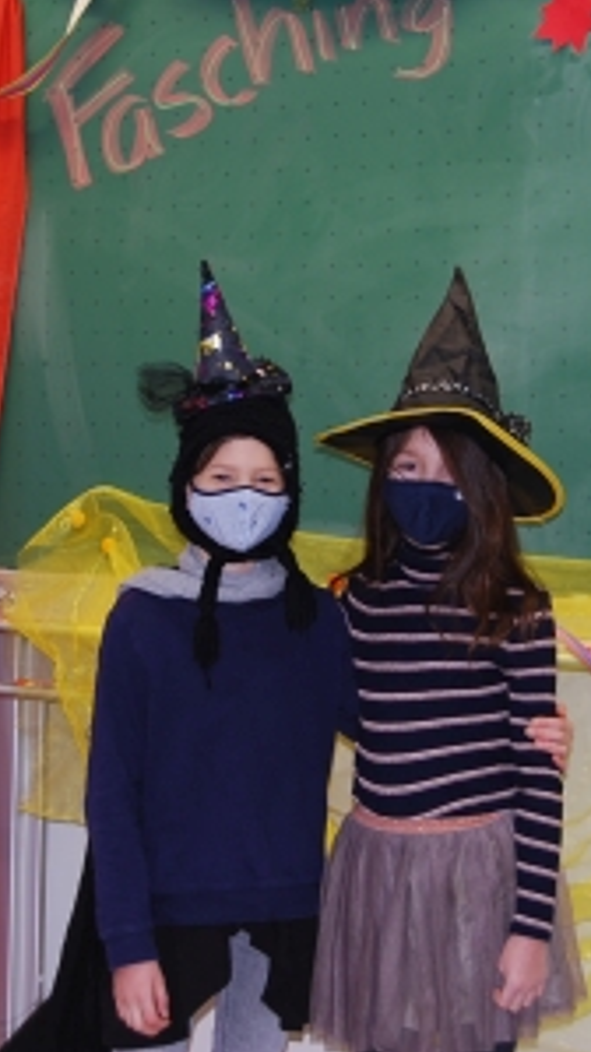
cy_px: 526
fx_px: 2509
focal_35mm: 90
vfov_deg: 23.7
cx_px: 338
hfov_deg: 13.4
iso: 200
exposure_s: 1/60
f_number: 5
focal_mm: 38
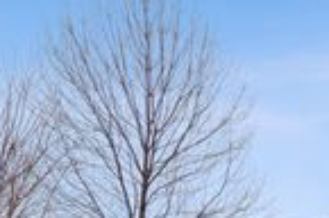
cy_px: 319
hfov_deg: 21.0
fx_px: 693
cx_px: 540
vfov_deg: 16.4
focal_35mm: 76
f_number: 6.3
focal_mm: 15
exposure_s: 1/100
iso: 100
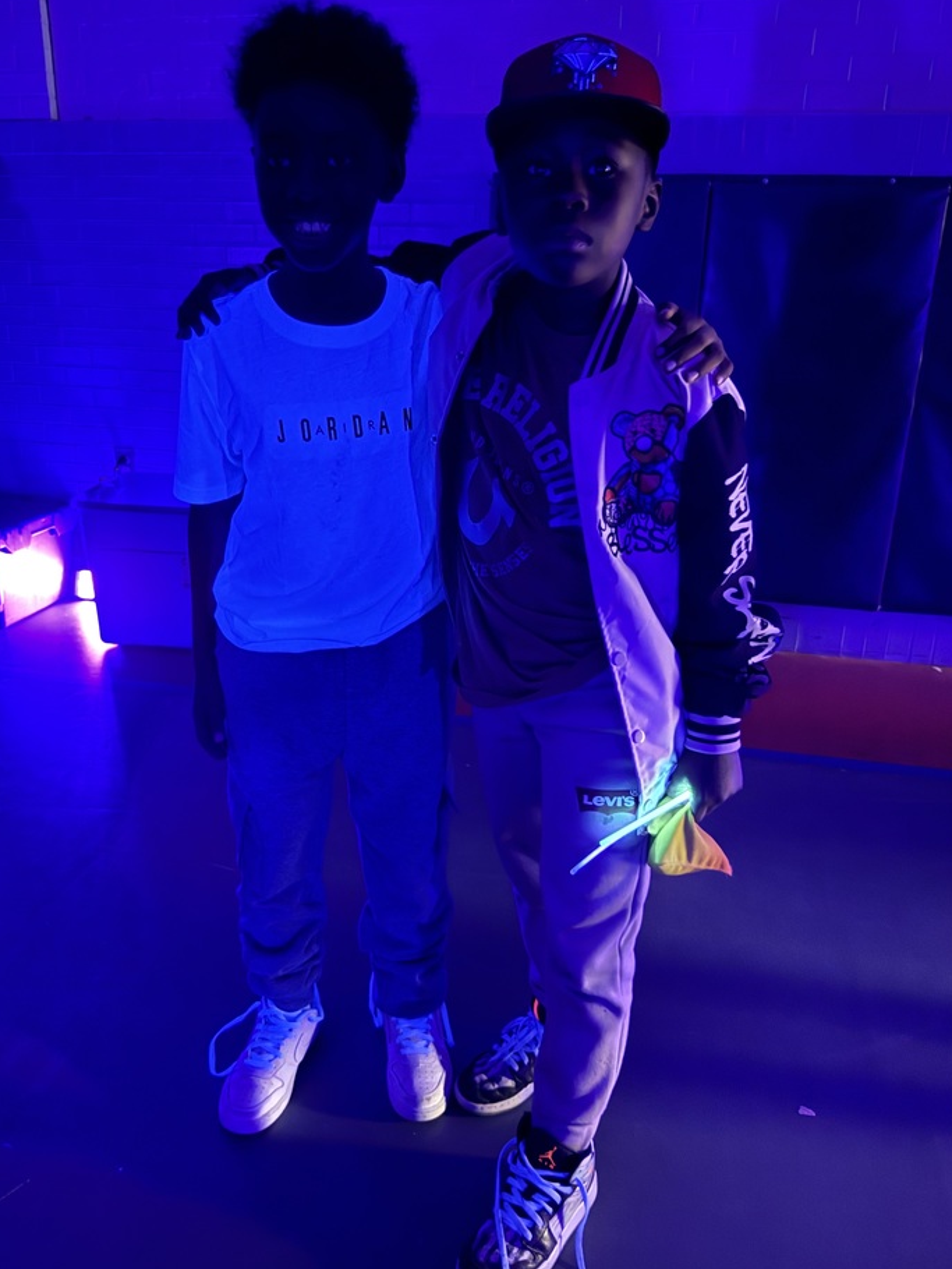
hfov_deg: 51.3
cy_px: 615
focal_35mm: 27
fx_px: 990
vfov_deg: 65.3
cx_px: 433
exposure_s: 1/9
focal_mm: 6.76
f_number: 1.78
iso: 3200
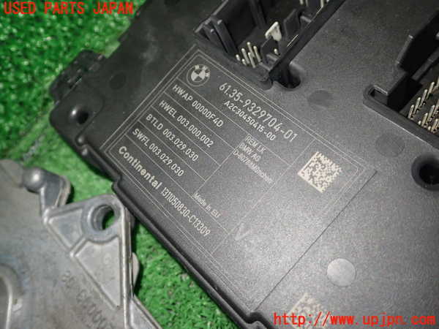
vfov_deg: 44.2
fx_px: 406
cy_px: 164
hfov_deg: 56.8
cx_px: 220
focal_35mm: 32
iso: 320
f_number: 2.4
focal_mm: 5.79
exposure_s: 1/30
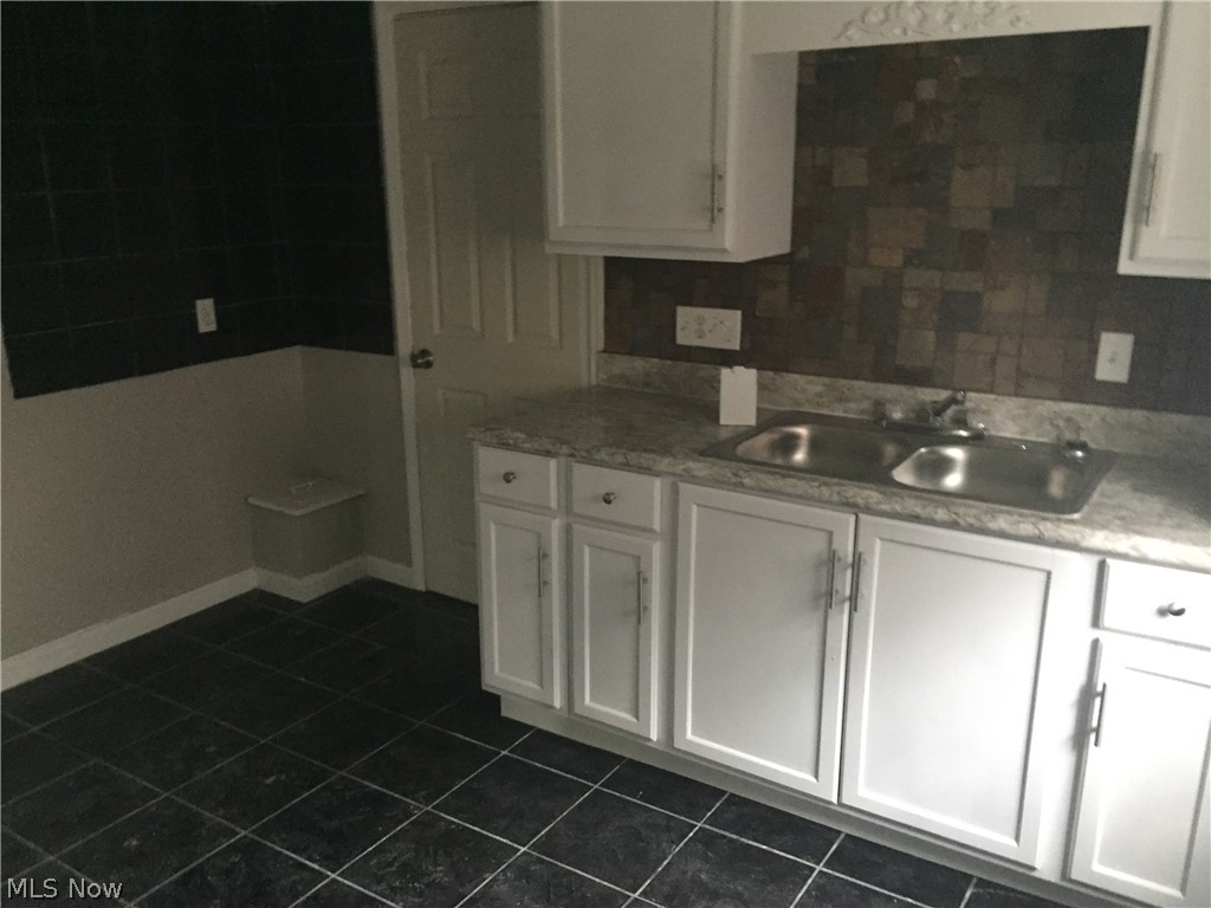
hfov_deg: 61.7
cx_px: 606
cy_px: 454
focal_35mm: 29
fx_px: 1015
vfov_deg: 48.2
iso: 250
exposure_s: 1/15
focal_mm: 4.15
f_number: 2.2
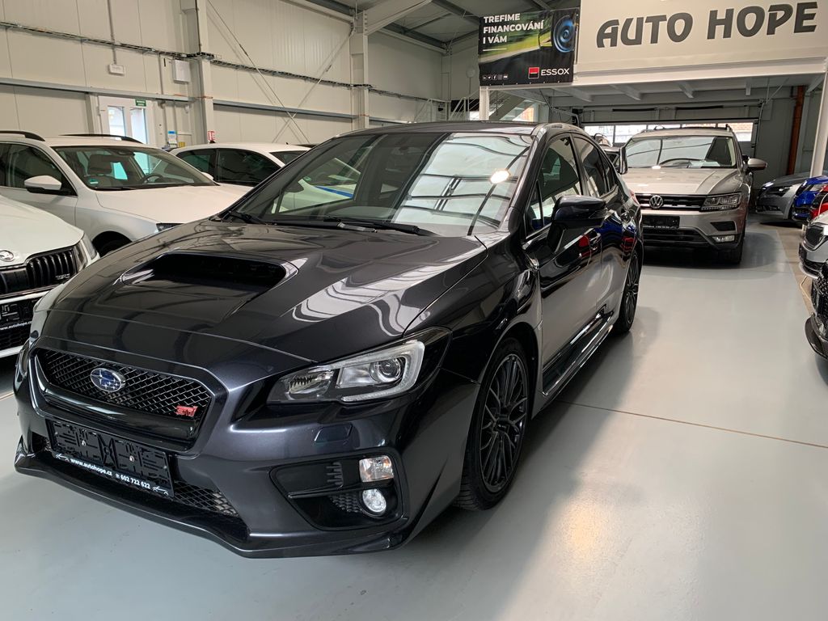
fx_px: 622
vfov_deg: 53.1
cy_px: 310
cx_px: 414
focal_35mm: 26
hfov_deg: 67.3
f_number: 1.8
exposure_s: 1/60
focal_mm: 4.25
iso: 100
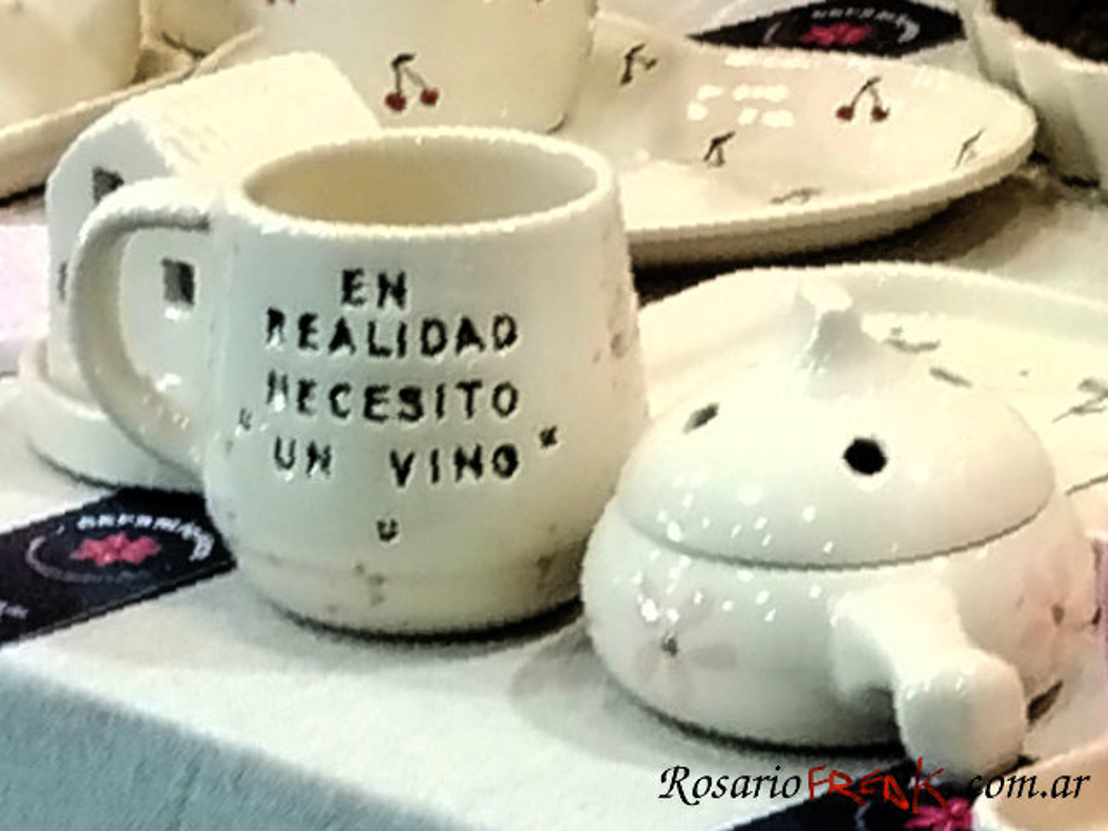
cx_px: 554
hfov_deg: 63.4
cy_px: 416
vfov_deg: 49.7
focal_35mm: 28
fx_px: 896
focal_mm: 4.27
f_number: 1.8
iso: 653
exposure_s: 1/33.3
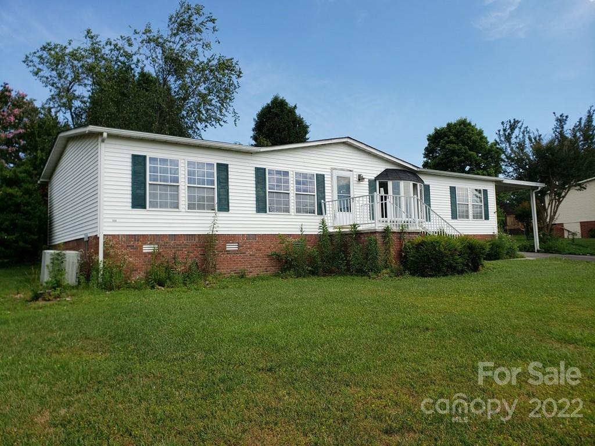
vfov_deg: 53.1
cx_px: 298
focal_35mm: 26
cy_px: 223
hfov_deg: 67.3
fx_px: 447
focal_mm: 4.3
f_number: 2.4
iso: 50
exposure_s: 1/887
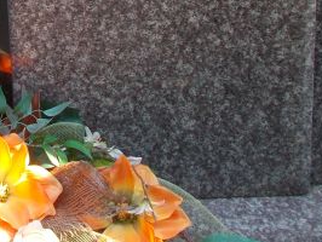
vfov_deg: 13.7
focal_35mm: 100
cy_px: -145
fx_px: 931
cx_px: -21
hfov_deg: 18.9
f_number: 3.2
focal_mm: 4.6
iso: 80
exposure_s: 1/125
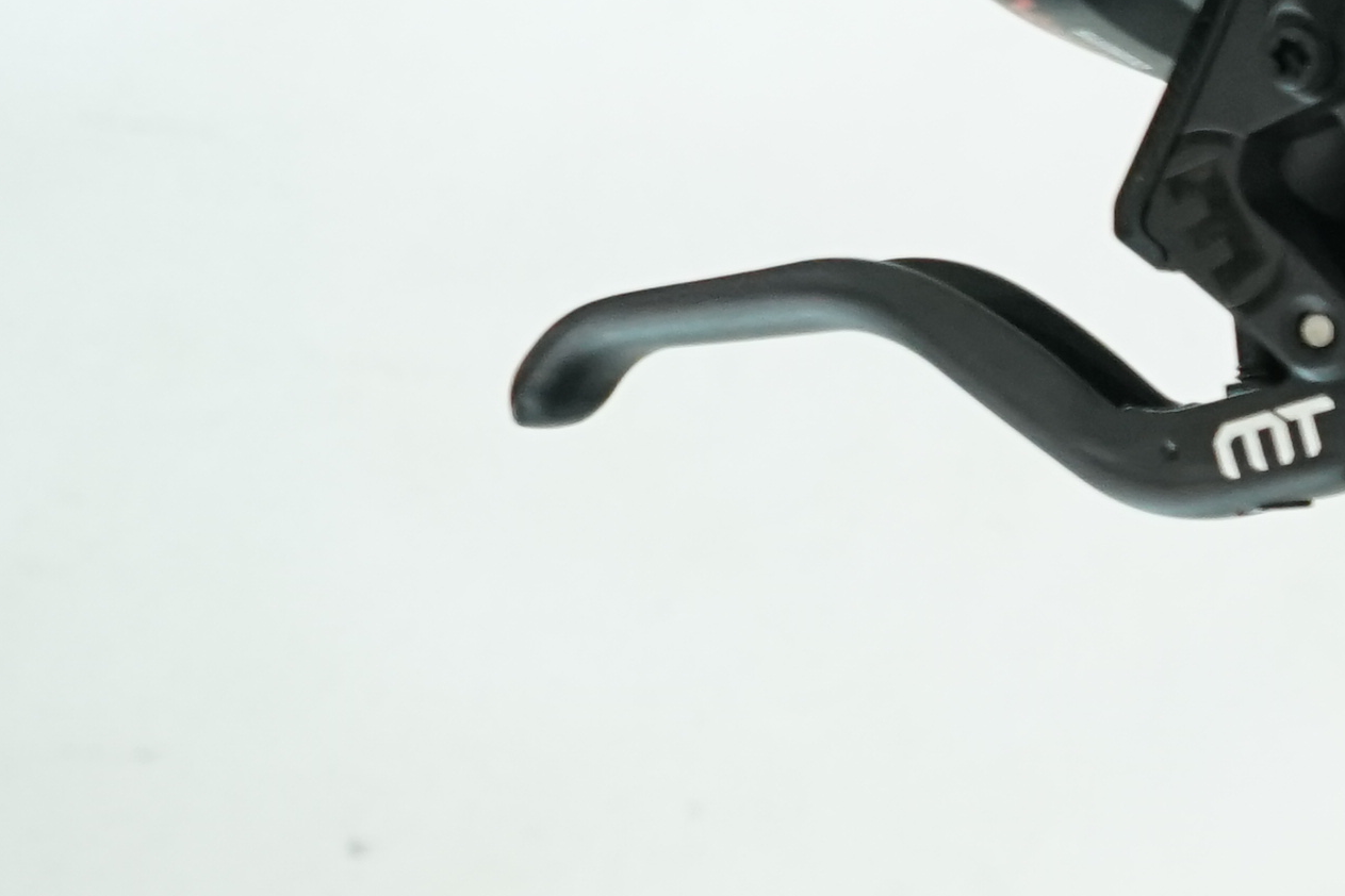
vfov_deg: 10.2
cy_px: 929
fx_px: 4969
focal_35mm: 133
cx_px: 3077
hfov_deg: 12.6
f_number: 5.6
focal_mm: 28
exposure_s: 1/200
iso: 1600
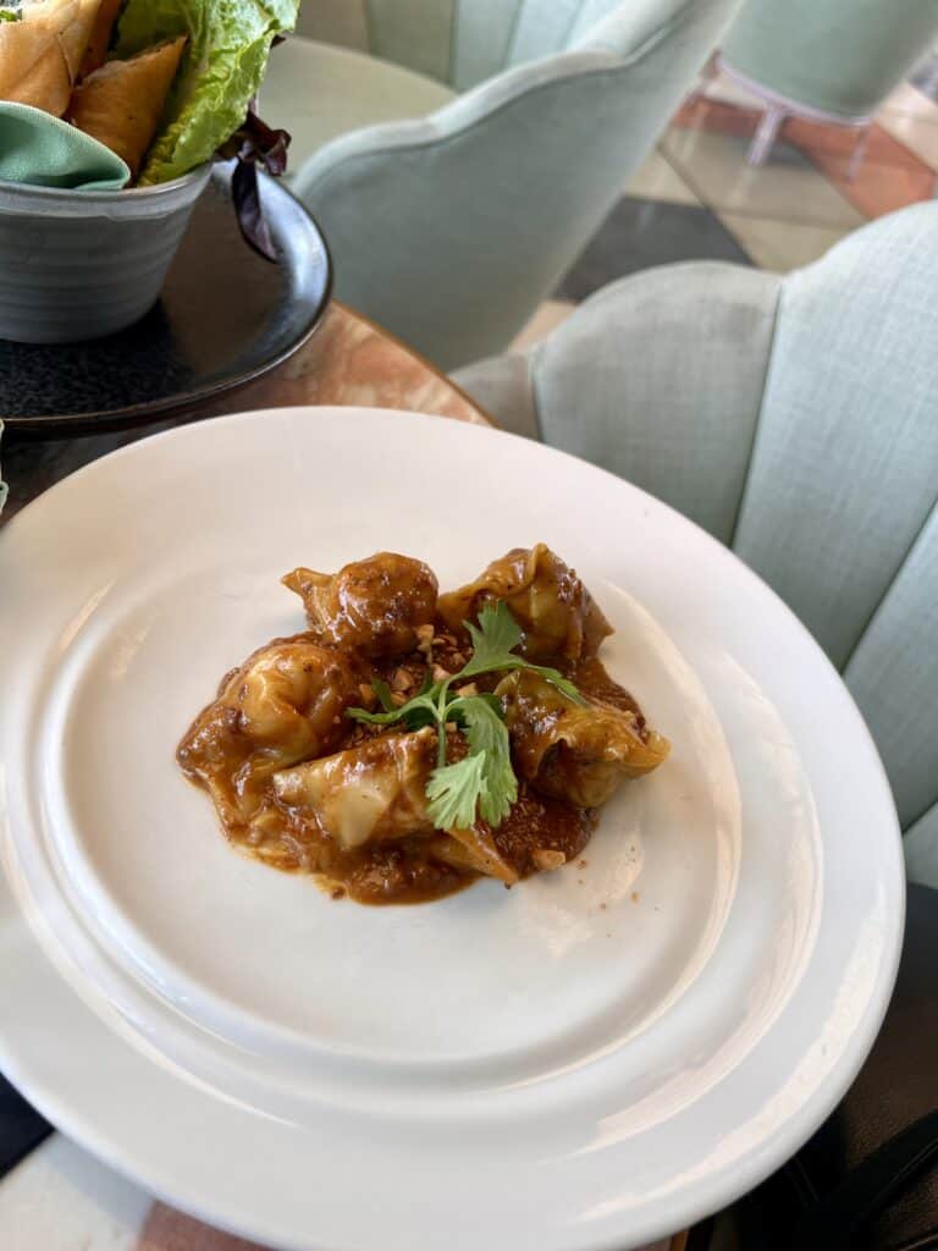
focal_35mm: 26
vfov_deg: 67.3
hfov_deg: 53.1
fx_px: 939
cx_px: 469
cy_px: 626
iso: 50
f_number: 1.5
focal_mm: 5.7
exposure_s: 1/121
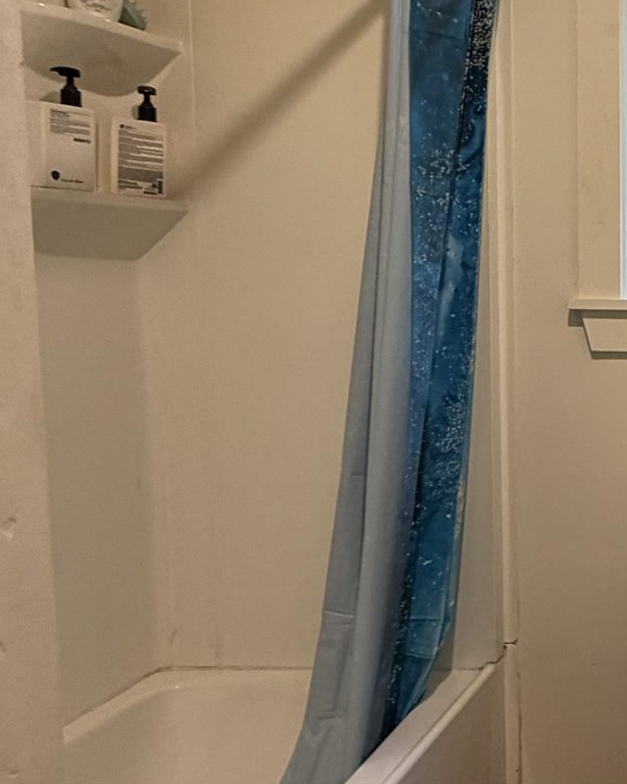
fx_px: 1044
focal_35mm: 45
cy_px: 380
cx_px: 882
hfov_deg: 26.5
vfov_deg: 41.2
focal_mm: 2.22
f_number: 2.2
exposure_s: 1/60
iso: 200
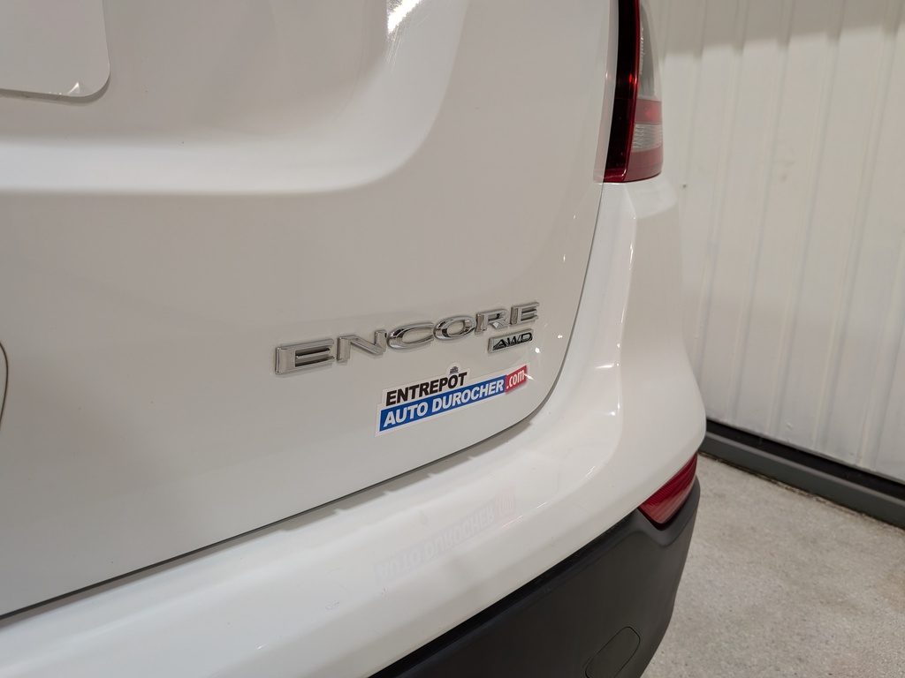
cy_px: 339
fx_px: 627
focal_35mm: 24
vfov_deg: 56.8
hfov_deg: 71.6
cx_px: 452
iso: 36
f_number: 1.7
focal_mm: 4.53
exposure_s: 1/557
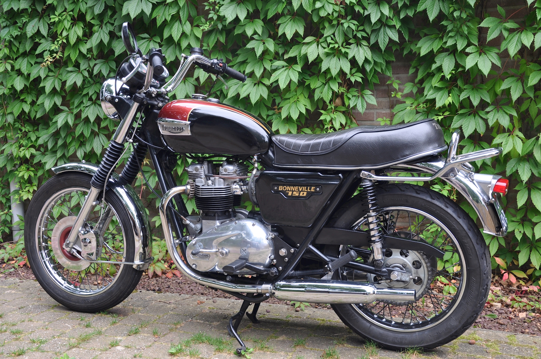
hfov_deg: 43.7
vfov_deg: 29.8
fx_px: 675
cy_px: 180
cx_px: 270
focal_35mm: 45
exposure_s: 1/40
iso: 200
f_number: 6.3
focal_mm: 30
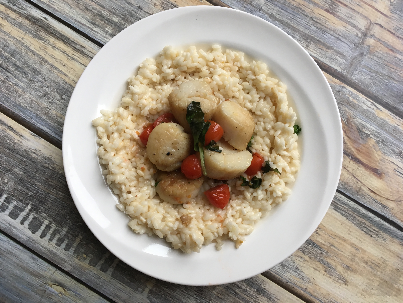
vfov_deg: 48.2
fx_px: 338
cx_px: 202
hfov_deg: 61.7
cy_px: 152
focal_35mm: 29
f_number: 2.2
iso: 32
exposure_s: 1/40
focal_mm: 4.15
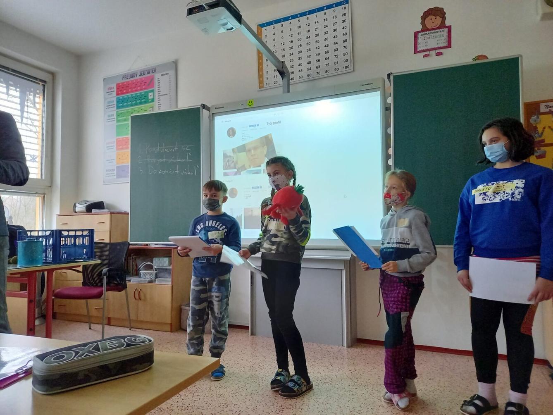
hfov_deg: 69.4
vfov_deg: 54.9
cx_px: 276
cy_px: 208
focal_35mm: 25
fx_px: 399
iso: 640
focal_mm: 4.6
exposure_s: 1/24
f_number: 2
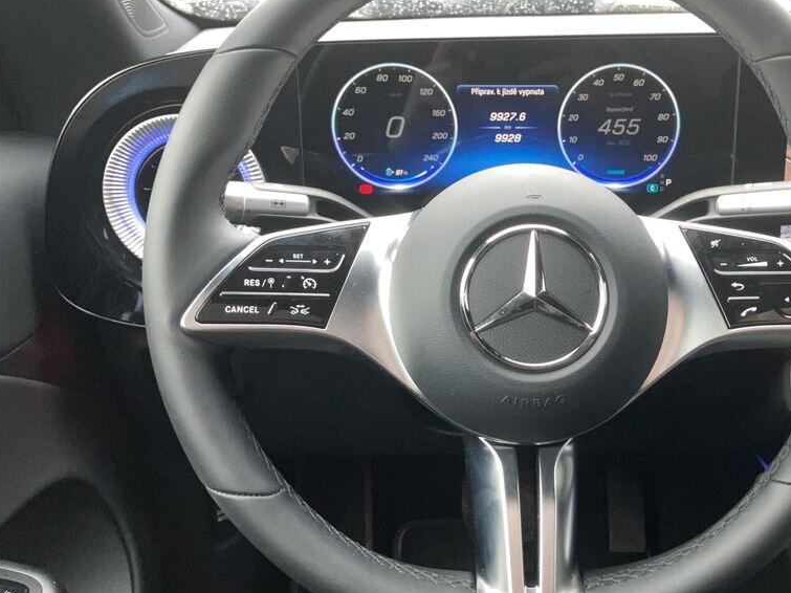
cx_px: 529
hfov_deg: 48.1
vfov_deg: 37.7
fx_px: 868
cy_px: 279
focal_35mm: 38
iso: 125
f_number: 1.8
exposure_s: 1/67
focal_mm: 3.99
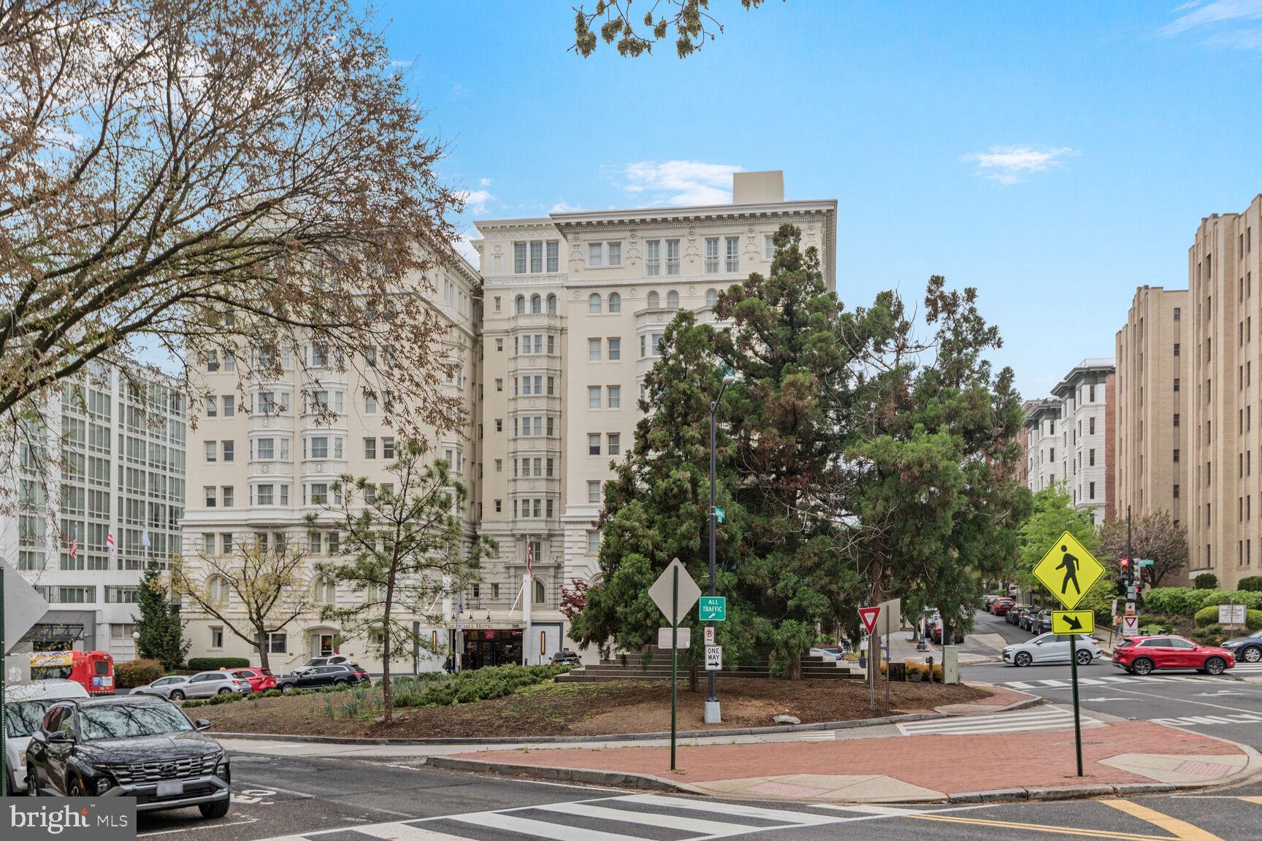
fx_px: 1227
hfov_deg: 54.4
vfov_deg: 37.9
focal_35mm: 35
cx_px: 631
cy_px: 420
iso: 400
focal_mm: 35
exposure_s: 1/250
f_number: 8
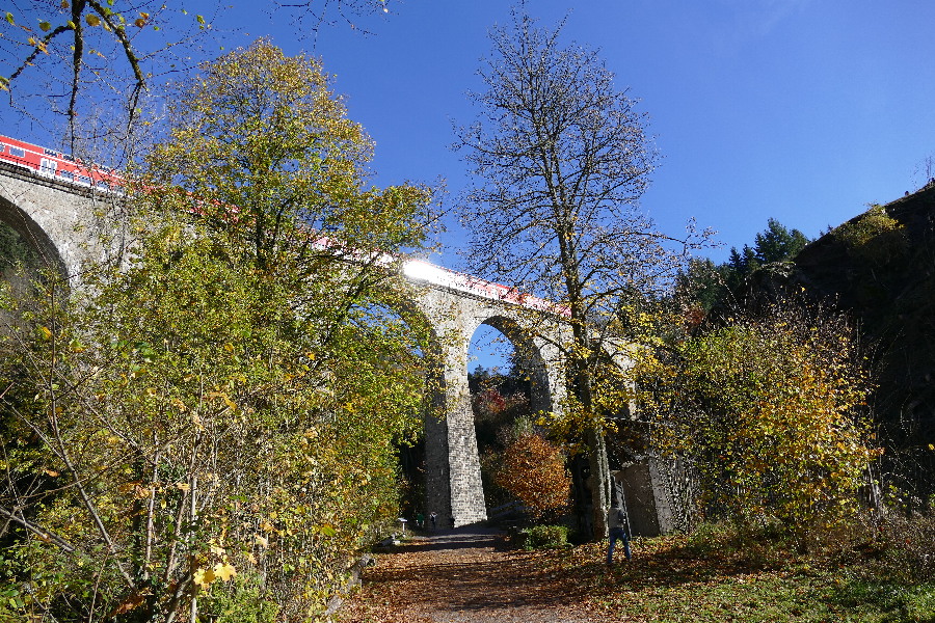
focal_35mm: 25
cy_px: 312
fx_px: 649
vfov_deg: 51.3
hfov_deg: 71.5
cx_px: 468
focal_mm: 9.12
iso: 125
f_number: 2.8
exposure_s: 1/2000
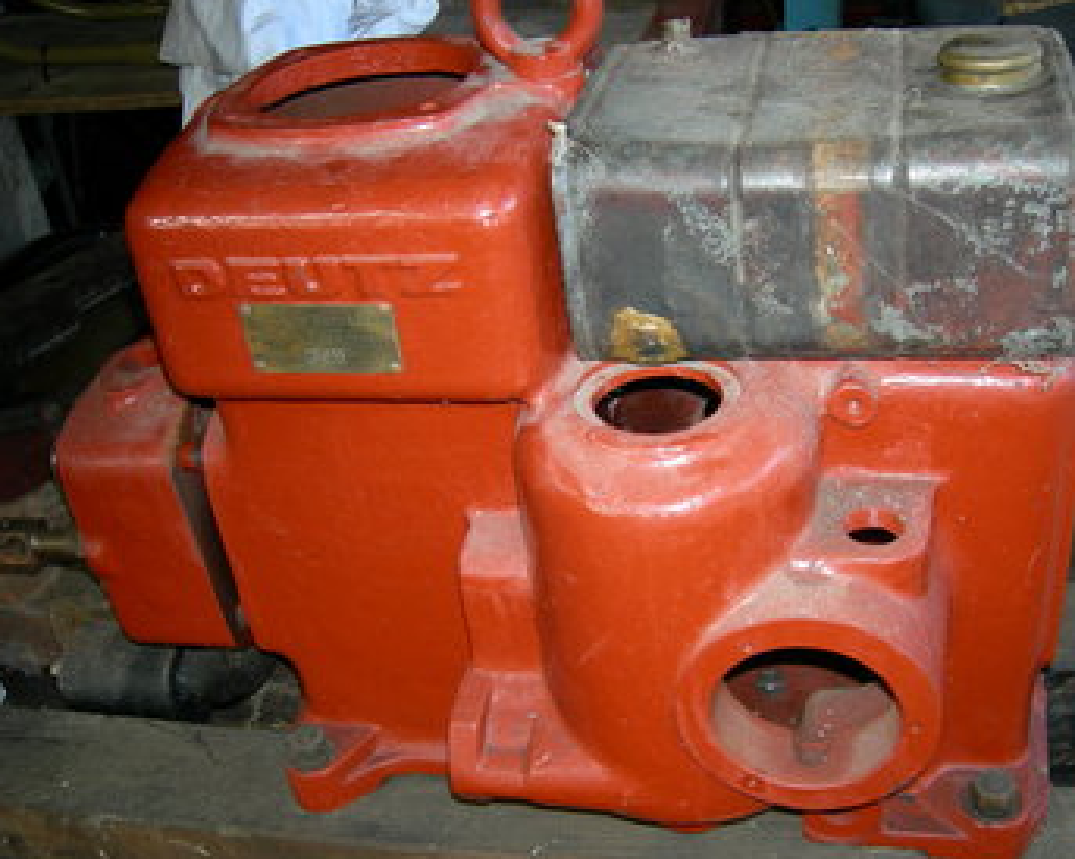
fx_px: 1304
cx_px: 602
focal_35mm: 41
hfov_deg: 44.7
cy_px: 461
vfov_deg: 36.4
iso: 64
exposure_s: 1/60.1
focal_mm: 7.5
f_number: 2.7
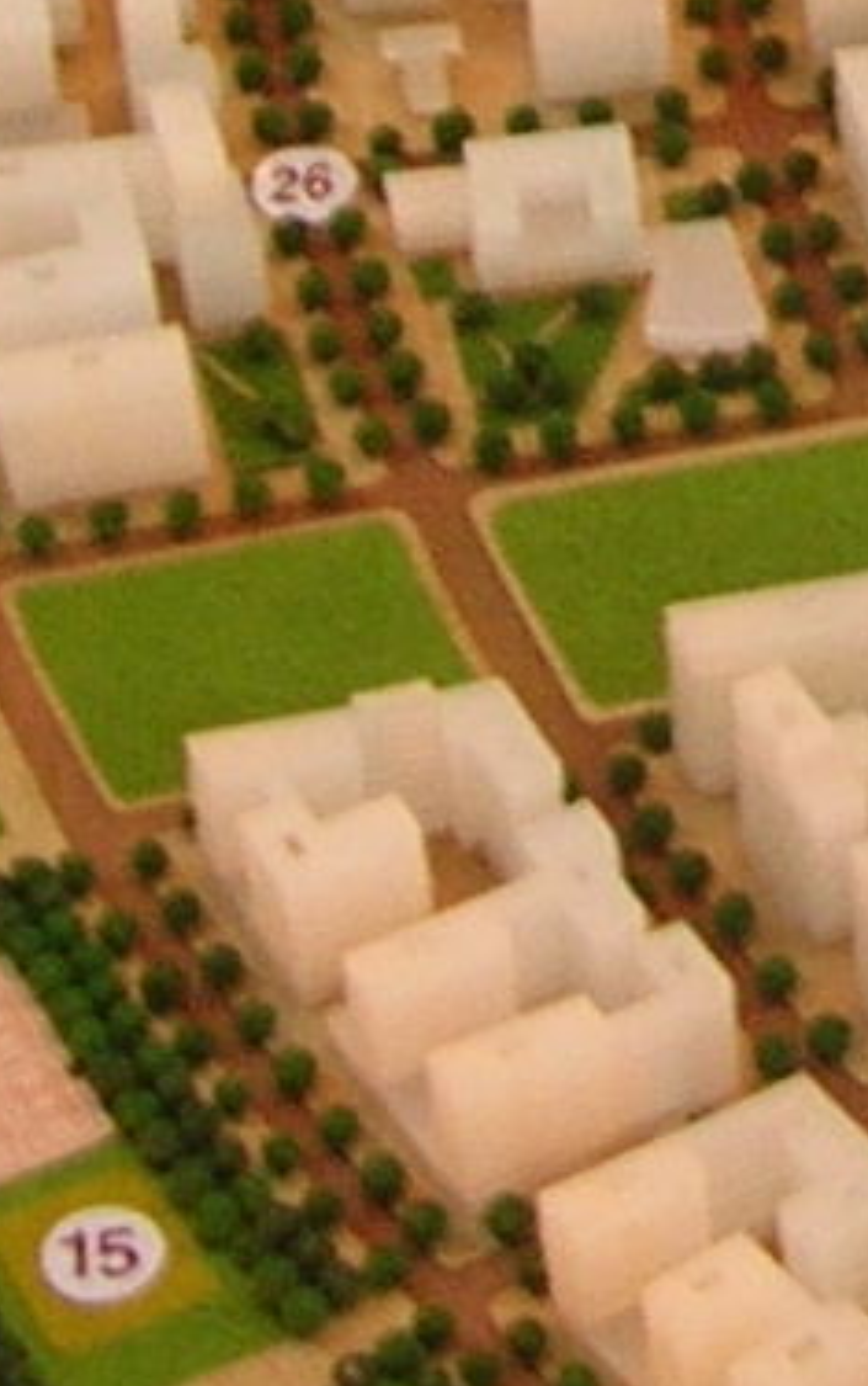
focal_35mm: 226
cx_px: 2102
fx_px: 8538
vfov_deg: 9.0
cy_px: -754
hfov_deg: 5.6
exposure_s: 1/5.6
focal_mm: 5.8
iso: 62
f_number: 2.8
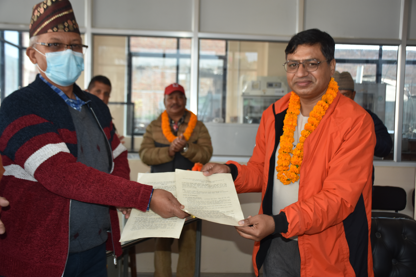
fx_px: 468
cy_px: 138
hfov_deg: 47.9
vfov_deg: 33.0
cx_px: 208
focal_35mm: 40
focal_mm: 27
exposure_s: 1/100
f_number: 4
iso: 400
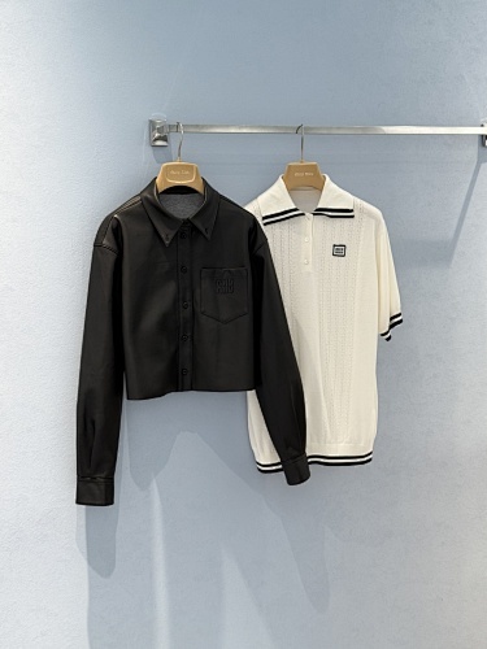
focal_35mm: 48
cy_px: 324
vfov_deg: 39.7
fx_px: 900
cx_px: 244
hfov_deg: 30.3
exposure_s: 1/117
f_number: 1.78
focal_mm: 6.76
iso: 100
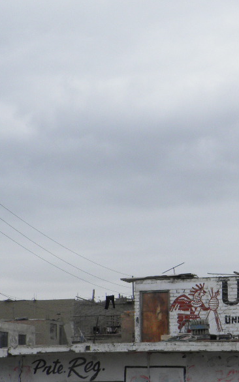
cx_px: 200
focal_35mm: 81
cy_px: 284
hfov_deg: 16.0
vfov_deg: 25.2
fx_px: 845
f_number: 5.5
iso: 50
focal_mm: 6.3
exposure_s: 1/320
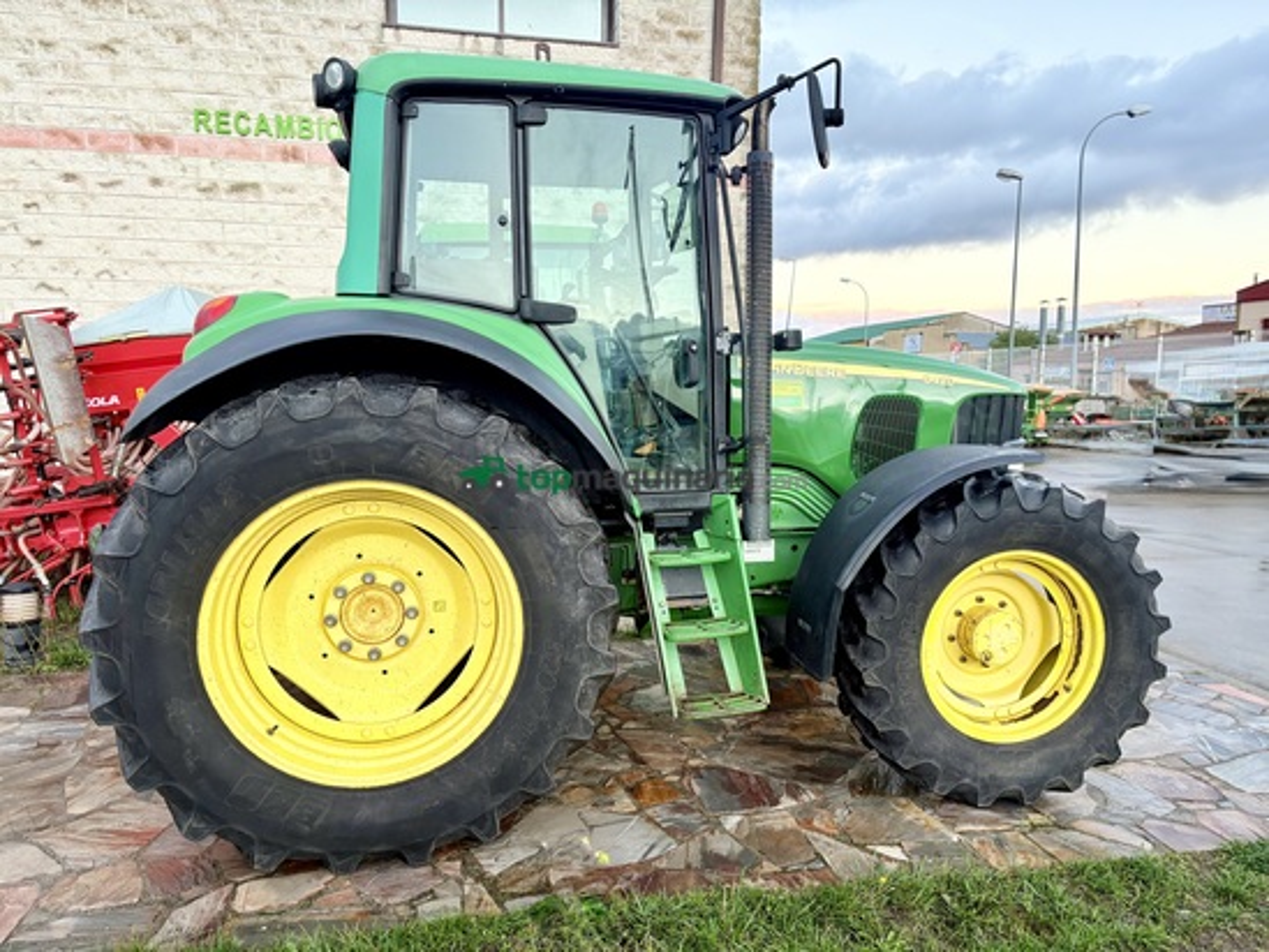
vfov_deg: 53.1
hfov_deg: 67.3
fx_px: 953
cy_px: 476
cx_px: 634
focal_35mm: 26
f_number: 1.6
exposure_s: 1/84
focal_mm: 5.96
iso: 125
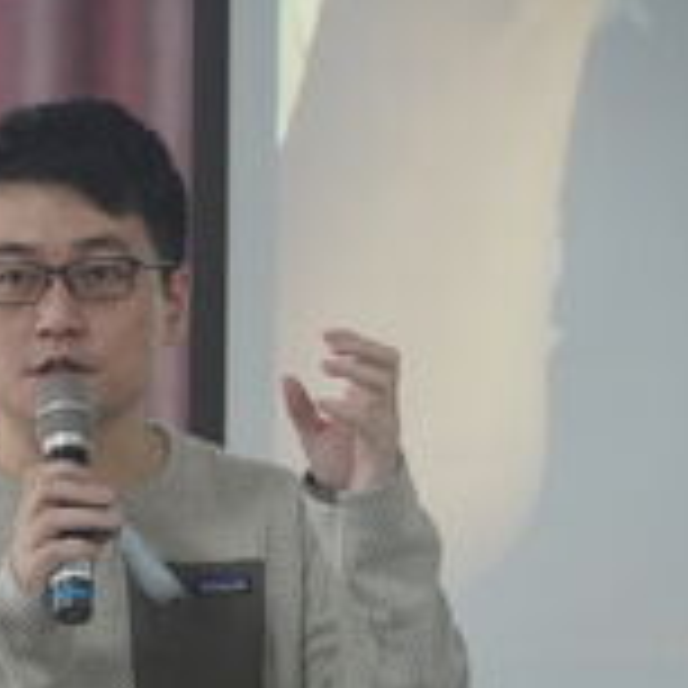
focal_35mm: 387
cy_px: 587
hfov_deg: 4.5
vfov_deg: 4.5
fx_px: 8702
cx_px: 108
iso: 6400
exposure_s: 1/200
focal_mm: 116
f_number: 5.6
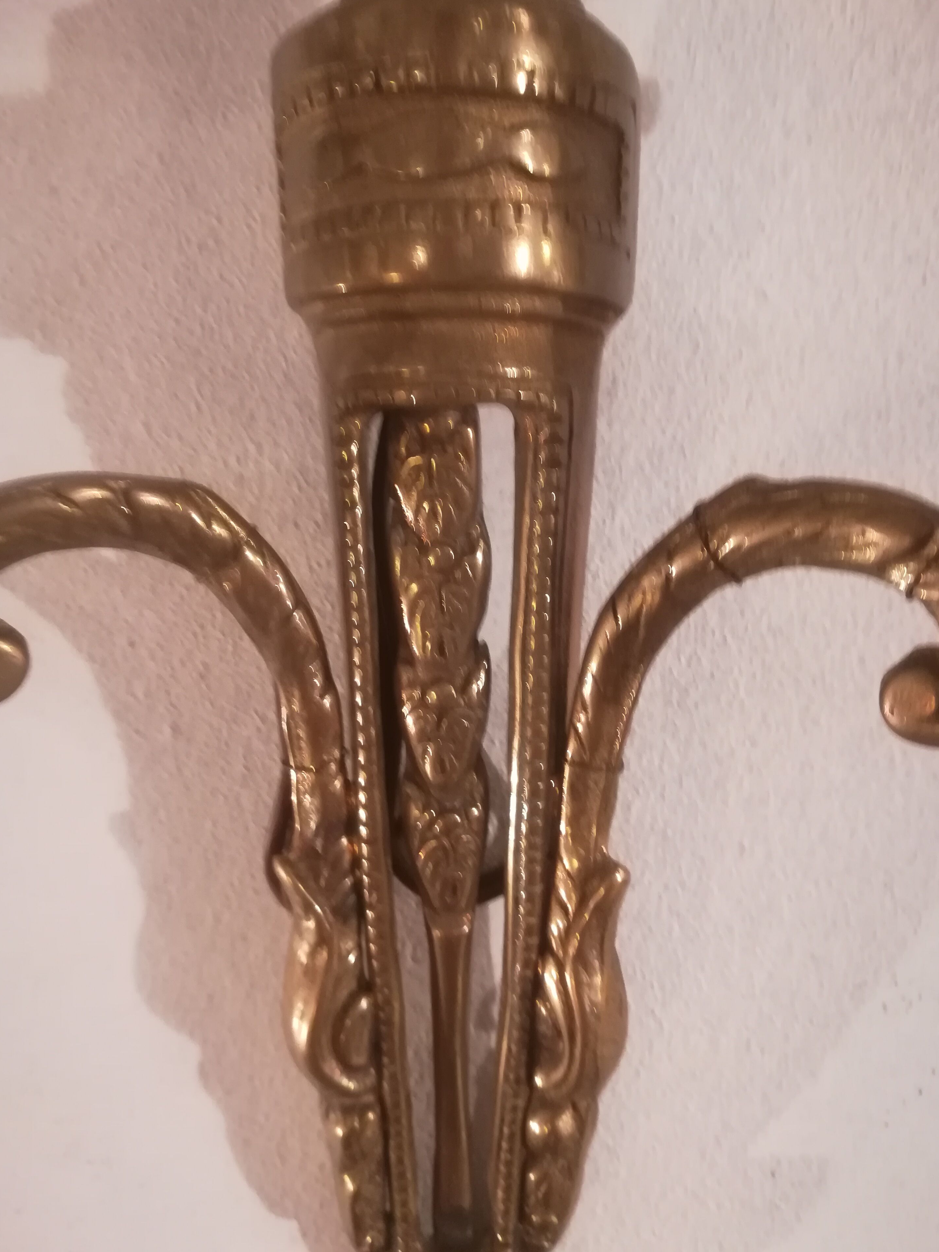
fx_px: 976
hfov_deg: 51.4
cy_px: 623
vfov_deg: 65.3
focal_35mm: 27
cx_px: 469
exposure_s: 1/15
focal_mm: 3.83
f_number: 2.2
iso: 500
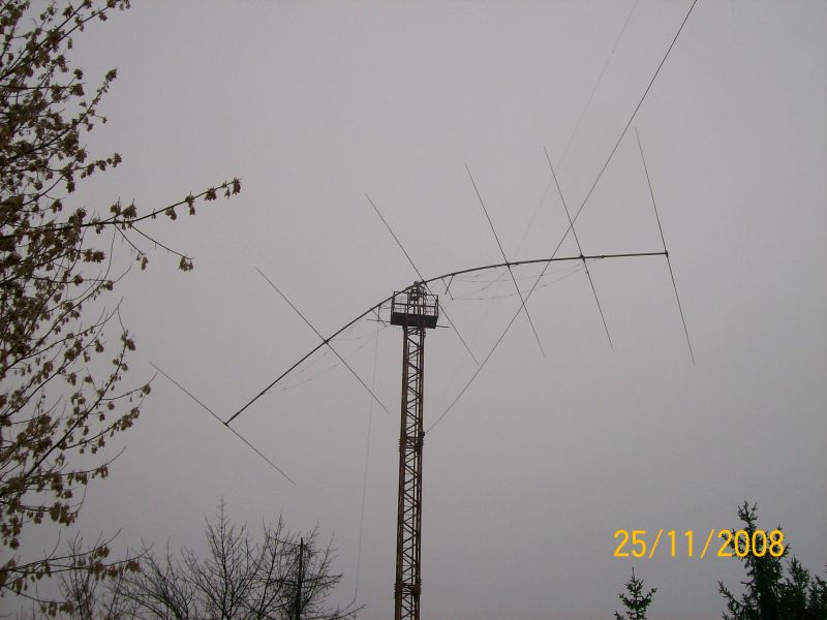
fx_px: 860
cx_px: 414
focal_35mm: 36
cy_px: 310
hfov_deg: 51.4
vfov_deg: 39.7
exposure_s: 1/853
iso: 80
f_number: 4.8
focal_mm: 6
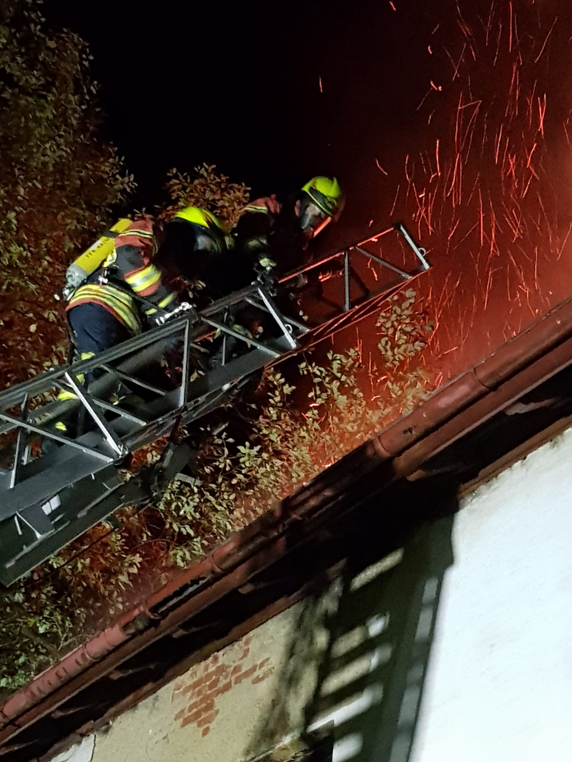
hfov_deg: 53.1
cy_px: 381
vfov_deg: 67.3
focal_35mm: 26
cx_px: 286
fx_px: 573
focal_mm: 4.2
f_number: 1.7
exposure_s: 1/10
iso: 640
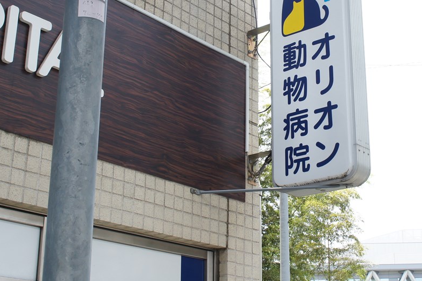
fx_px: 785
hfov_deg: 29.8
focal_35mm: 67
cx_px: 288
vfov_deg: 20.2
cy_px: 95
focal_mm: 22
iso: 200
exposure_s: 1/125
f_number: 8
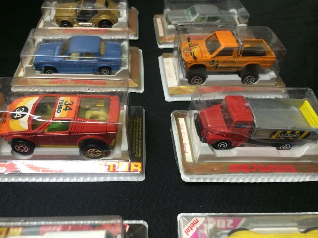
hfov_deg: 60.0
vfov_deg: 46.8
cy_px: 119
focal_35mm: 30
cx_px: 159
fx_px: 276
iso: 200
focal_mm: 4.12
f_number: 2.2
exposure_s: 1/30
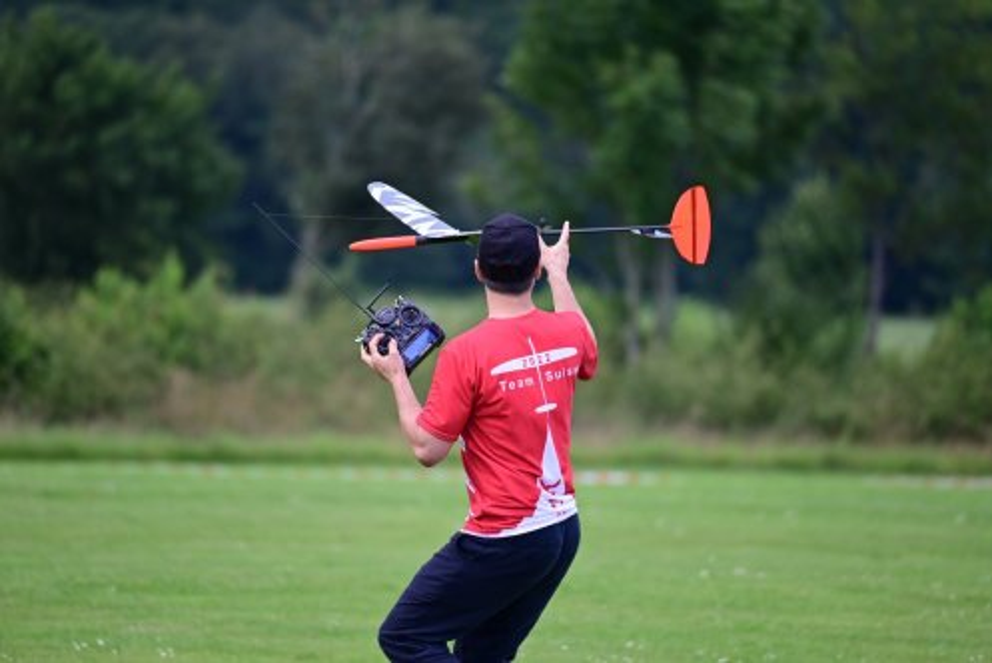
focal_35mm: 400
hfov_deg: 5.2
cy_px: 332
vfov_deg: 3.4
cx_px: 496
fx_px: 11028
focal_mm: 400
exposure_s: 1/1250
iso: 1600
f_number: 6.3
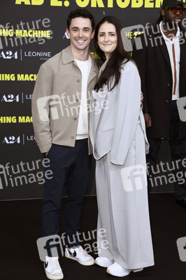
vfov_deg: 29.7
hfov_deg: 20.0
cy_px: 140
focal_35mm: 68
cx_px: 93
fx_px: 528
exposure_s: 1/250
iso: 800
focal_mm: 68
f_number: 5.6
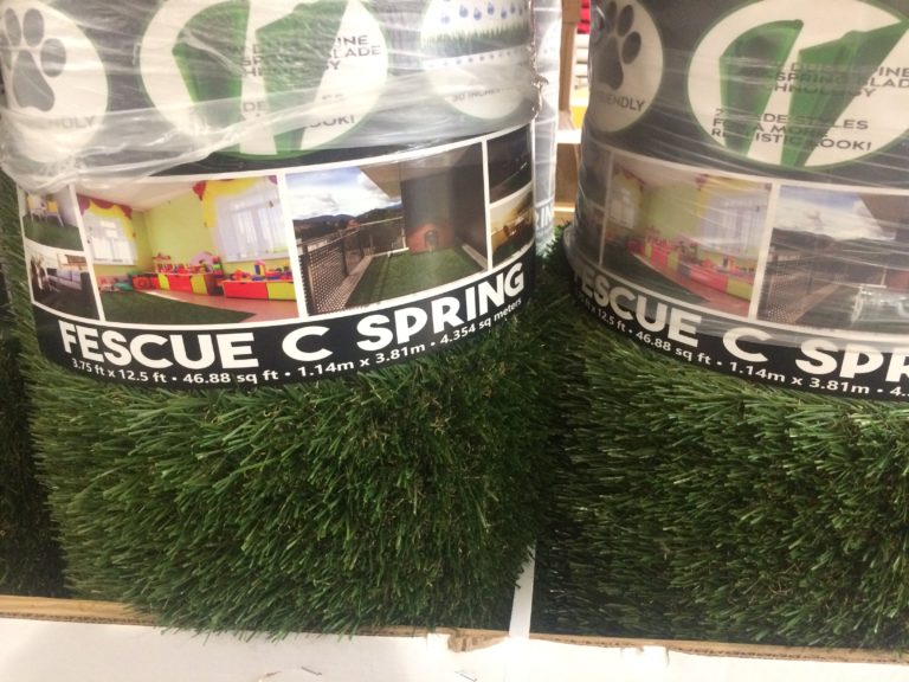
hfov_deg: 61.7
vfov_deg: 48.2
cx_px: 454
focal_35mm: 29
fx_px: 762
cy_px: 341
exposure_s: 1/17
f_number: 2.2
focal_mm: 4.15
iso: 320
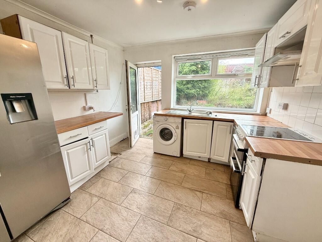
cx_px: 161
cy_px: 121
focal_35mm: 14
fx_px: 130
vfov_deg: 85.7
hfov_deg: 102.1
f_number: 2.2
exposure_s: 1/99
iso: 64
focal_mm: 2.22
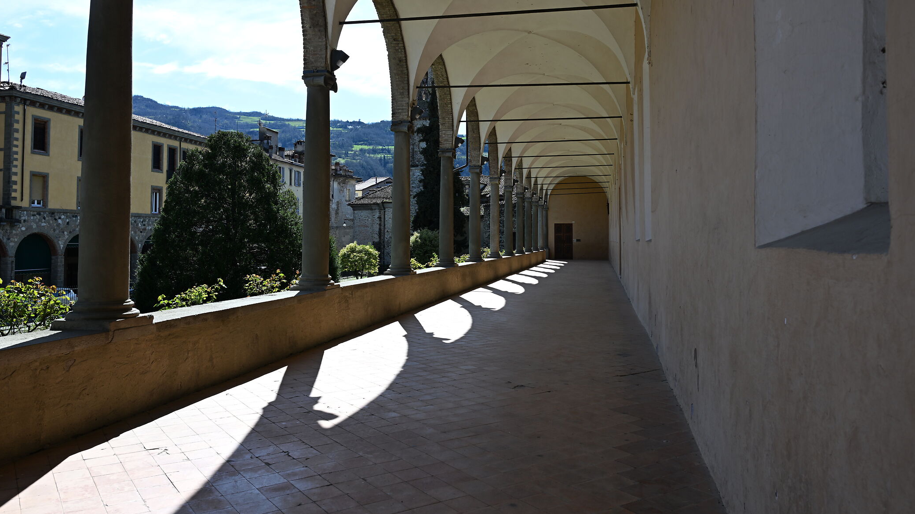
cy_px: 211
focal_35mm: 29
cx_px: 447
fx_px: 704
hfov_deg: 66.1
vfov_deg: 40.0
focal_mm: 24
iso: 100
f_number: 5.6
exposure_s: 1/320
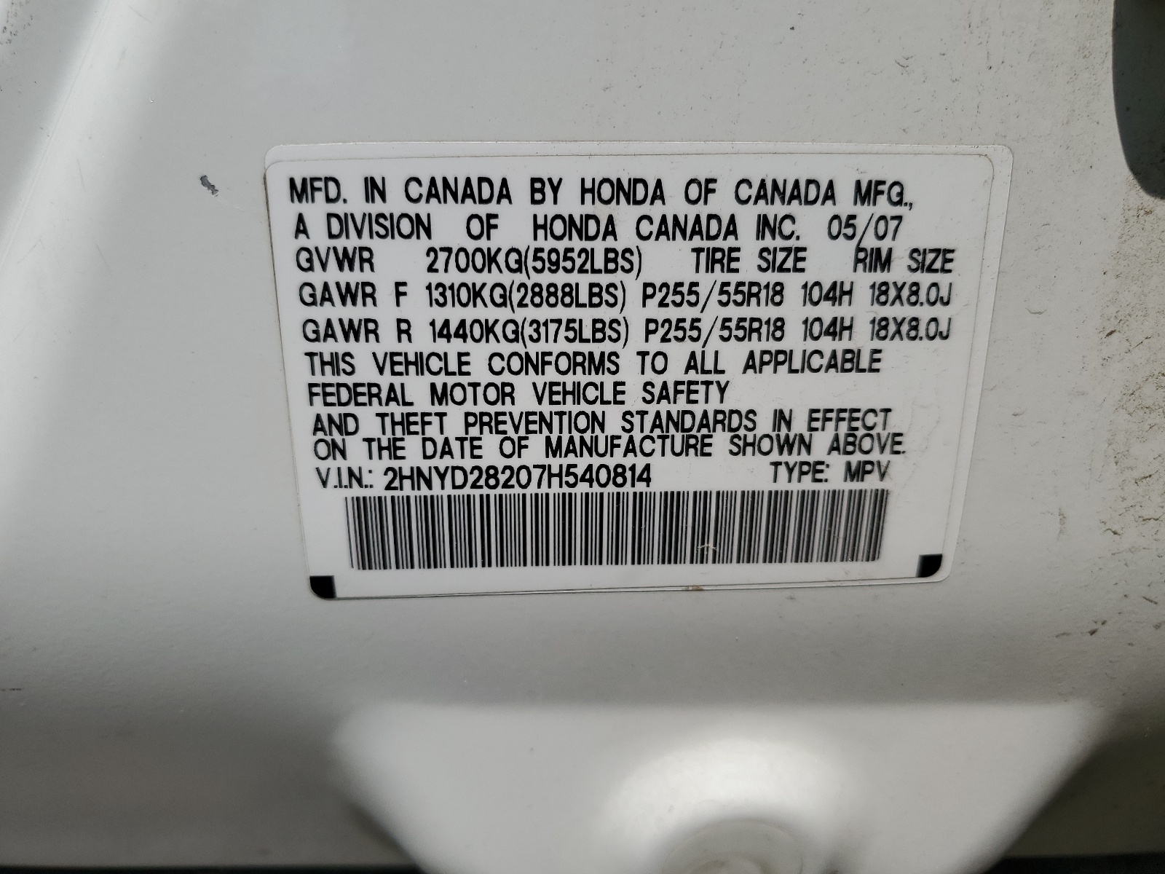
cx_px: 582
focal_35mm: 26
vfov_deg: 53.1
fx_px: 875
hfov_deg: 67.3
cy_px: 437
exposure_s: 1/5000
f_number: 1.5
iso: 50
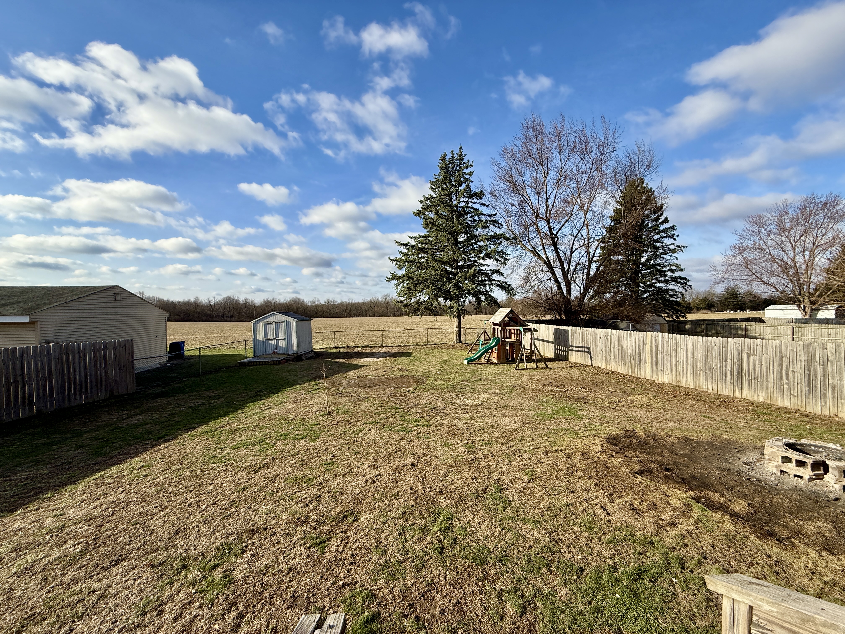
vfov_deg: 85.7
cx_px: 422
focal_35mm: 14
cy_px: 317
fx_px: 342
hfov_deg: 102.1
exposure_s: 1/1656
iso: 50
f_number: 2.2
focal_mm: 2.22
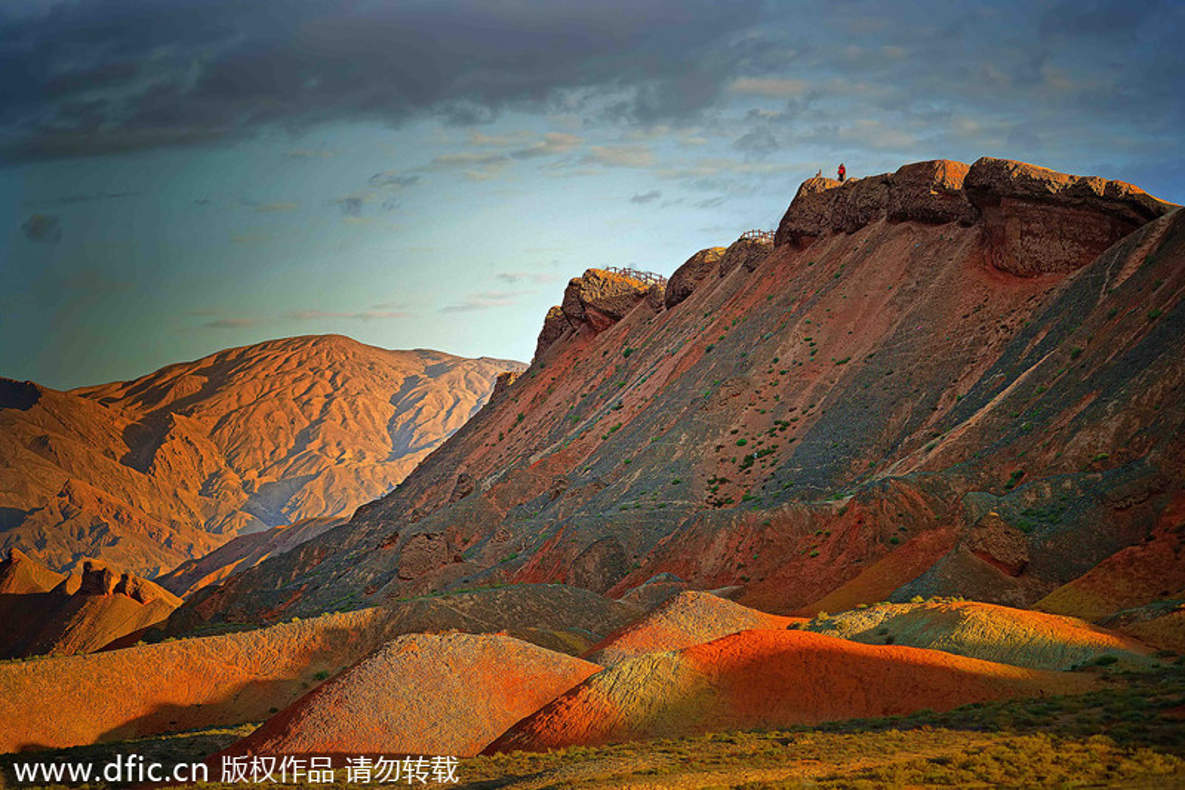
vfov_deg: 10.2
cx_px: 592
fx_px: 4443
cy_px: 395
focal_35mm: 135
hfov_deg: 15.2
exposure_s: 1/1000
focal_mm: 135
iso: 100
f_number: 1.8
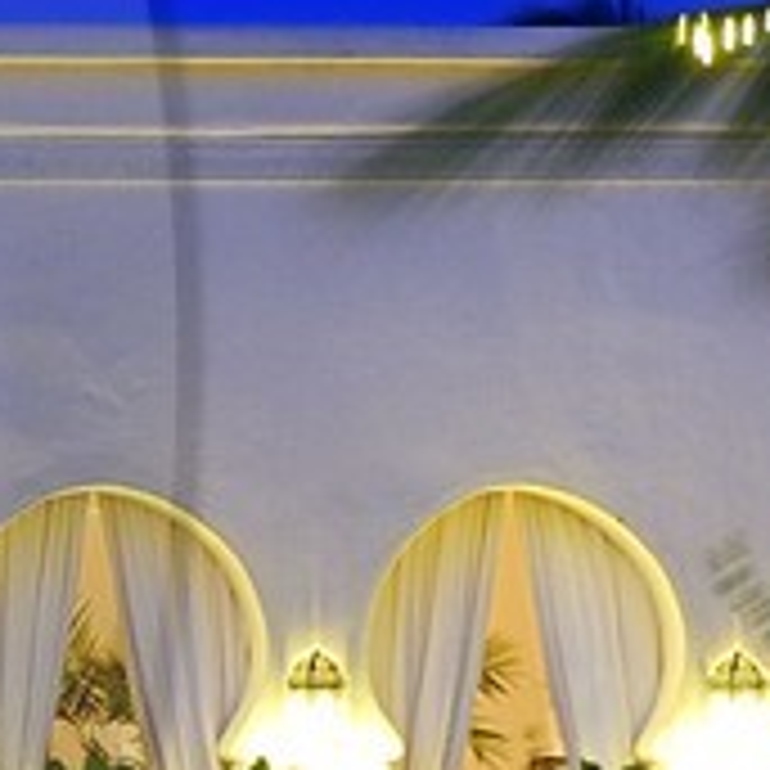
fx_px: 6417
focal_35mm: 255
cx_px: -1684
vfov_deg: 6.9
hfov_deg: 6.2
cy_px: 360
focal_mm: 32
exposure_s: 6
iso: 200
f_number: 7.1
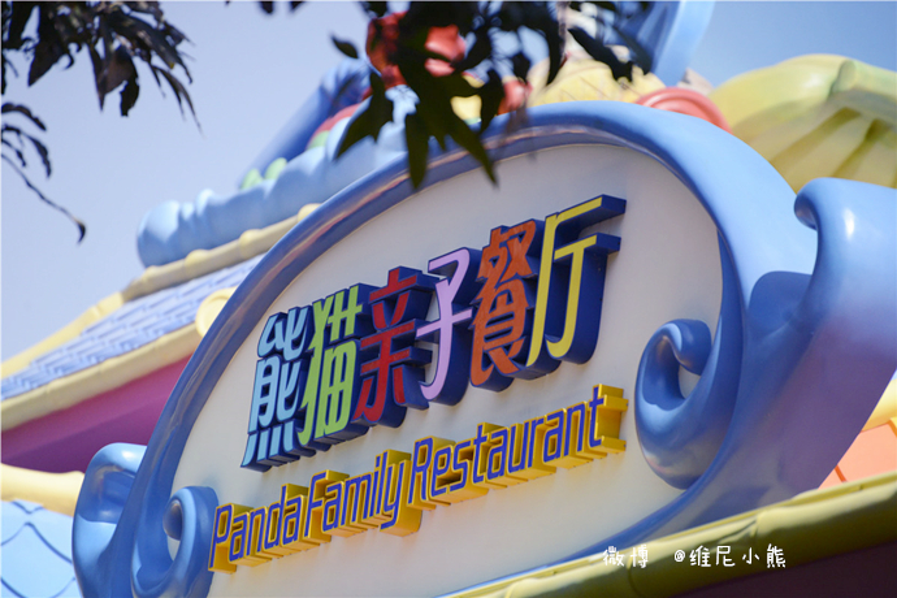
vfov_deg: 5.7
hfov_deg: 8.6
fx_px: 5980
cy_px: 299
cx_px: 448
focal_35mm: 240
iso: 1400
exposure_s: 1/8000
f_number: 5.6
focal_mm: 240
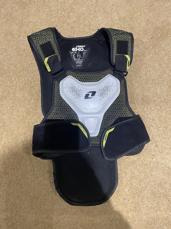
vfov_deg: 67.3
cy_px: 114
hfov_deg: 53.1
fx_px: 171
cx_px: 86
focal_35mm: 26
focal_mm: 4.25
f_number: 1.8
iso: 250
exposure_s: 1/50
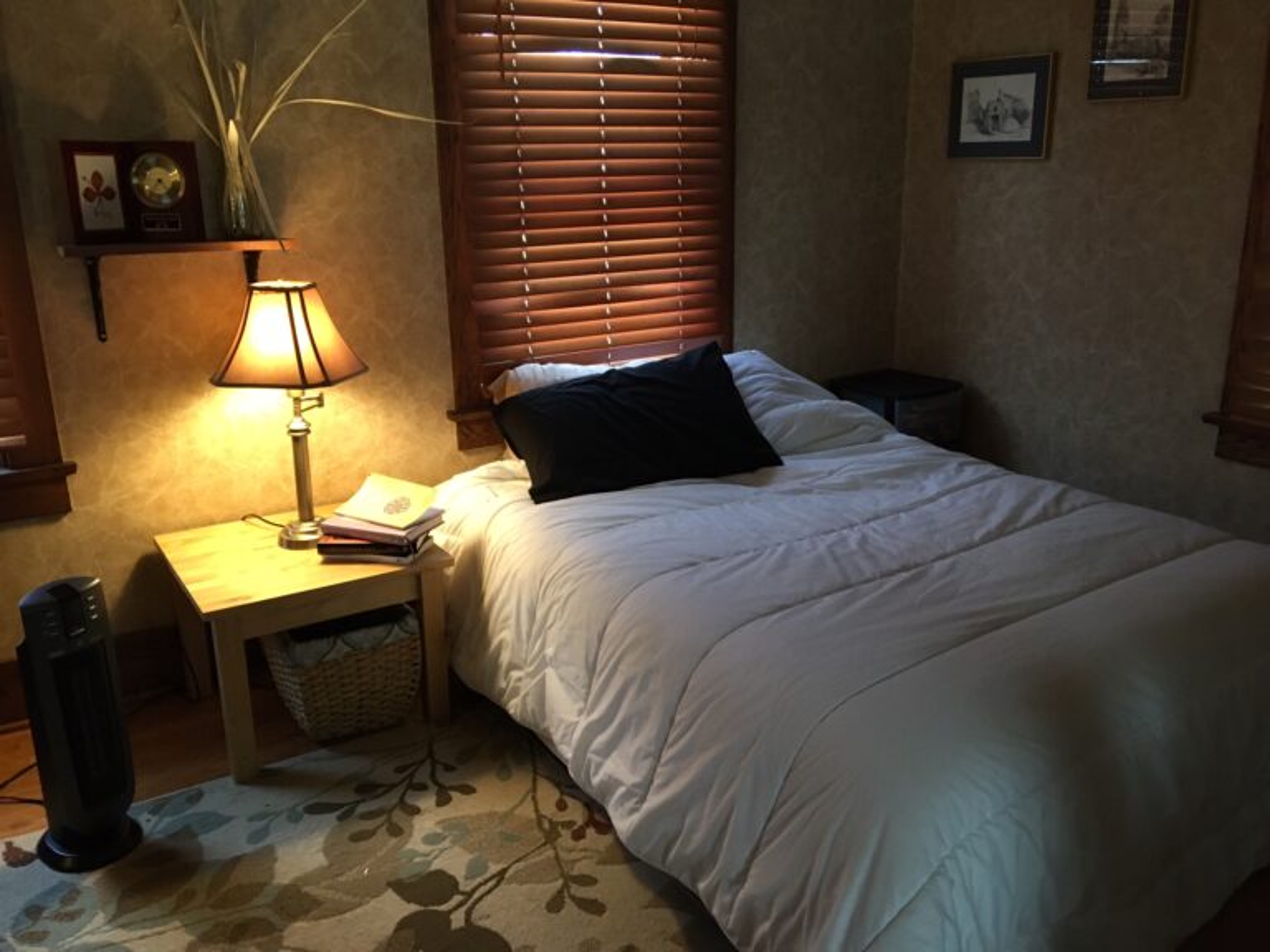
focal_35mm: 29
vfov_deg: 48.2
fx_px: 1064
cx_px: 635
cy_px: 476
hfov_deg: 61.7
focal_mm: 4.15
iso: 125
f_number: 2.2
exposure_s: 1/30
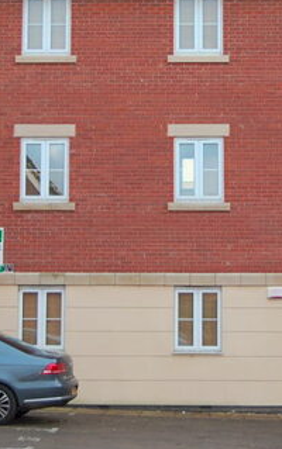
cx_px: 151
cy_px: 149
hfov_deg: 12.3
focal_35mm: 107
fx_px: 1313
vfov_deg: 19.4
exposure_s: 1/30
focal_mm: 32
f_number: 4.5
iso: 200
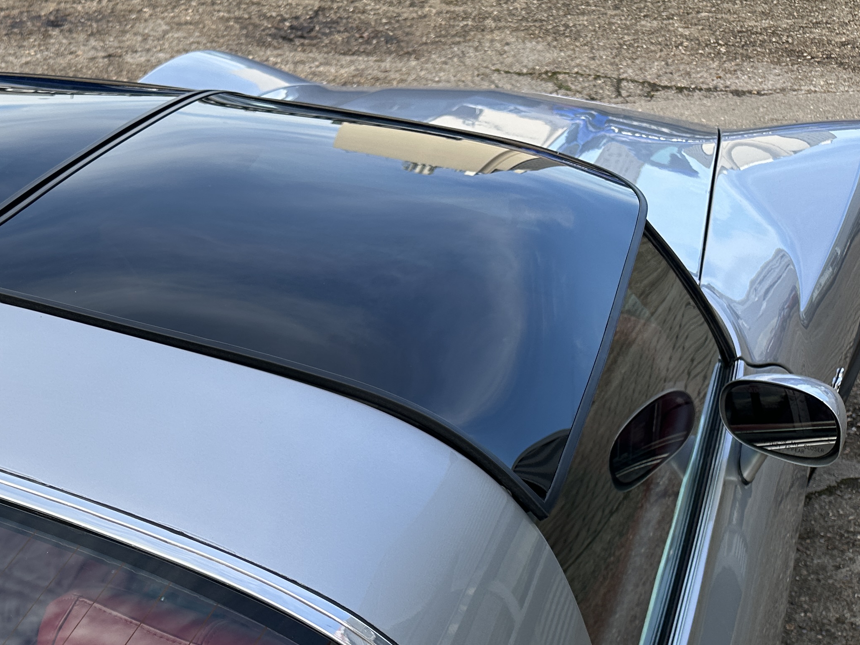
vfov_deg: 29.6
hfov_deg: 37.8
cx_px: 90
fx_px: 1168
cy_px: 578
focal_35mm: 47
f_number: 1.78
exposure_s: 1/894
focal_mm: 6.86
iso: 80
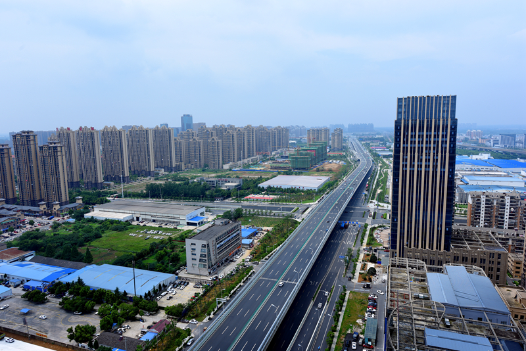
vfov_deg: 53.2
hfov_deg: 73.7
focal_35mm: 24
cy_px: 176
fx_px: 351
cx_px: 263
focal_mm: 24
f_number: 8
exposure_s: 1/250
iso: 100
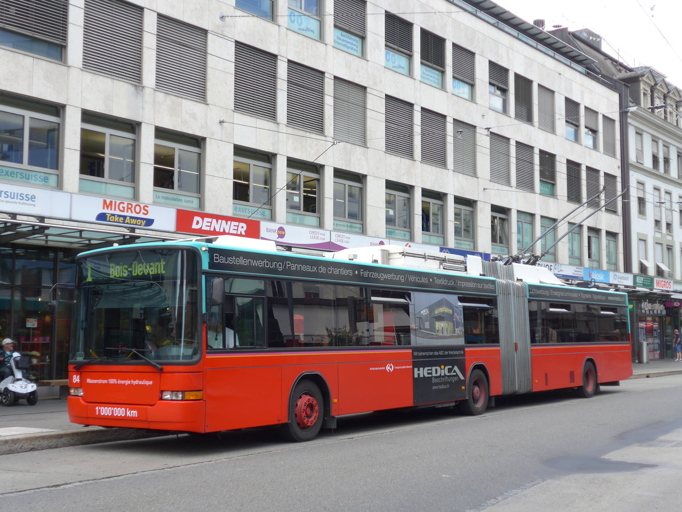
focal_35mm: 46
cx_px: 341
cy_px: 256
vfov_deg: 31.5
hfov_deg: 41.2
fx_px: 906
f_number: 3
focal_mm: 9.5
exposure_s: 1/320
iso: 80
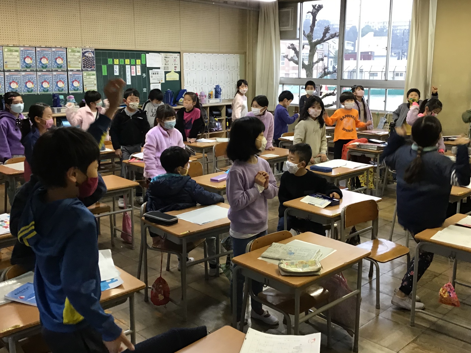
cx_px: 236
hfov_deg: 58.3
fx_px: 422
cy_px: 176
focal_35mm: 31
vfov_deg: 45.4
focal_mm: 3.3
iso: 100
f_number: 2.4
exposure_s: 1/30
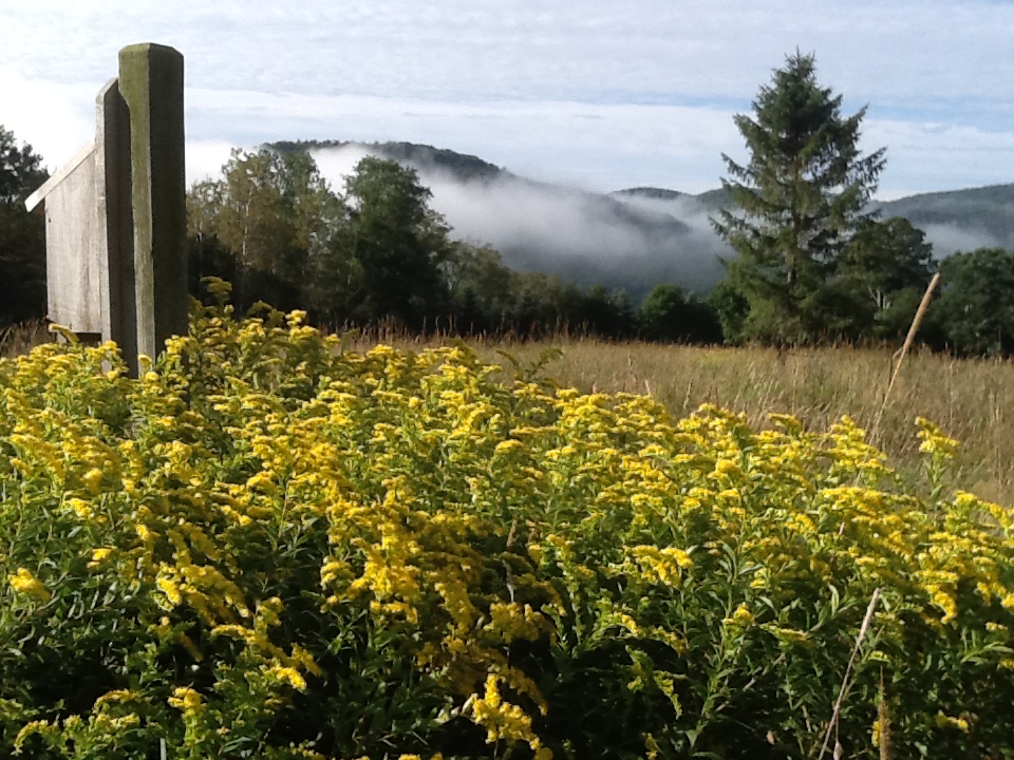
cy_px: 380
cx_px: 507
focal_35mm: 44
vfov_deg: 32.9
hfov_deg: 42.9
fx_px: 1289
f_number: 2.4
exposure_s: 1/990
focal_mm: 2.03
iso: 40
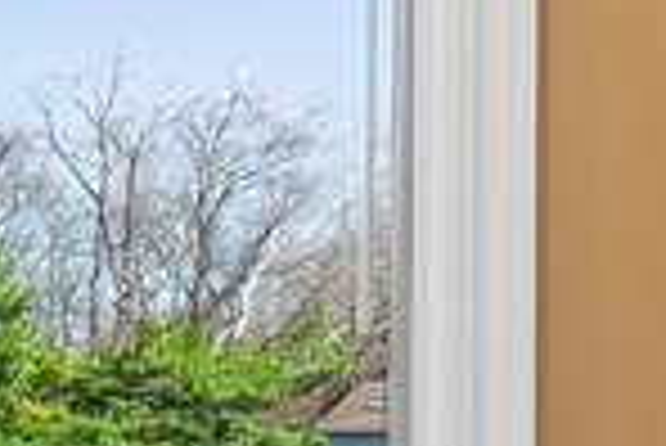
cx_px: -1107
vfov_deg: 16.1
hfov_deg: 13.3
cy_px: 469
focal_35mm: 83
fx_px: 1537
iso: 400
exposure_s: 1/15
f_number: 8
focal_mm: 8
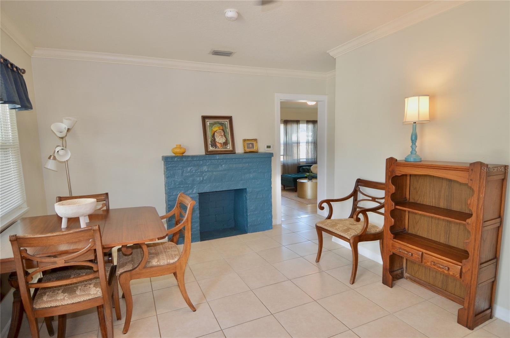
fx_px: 509
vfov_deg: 36.7
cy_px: 169
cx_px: 255
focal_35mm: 36
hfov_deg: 53.2
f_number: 4
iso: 280
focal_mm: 24
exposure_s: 1/60
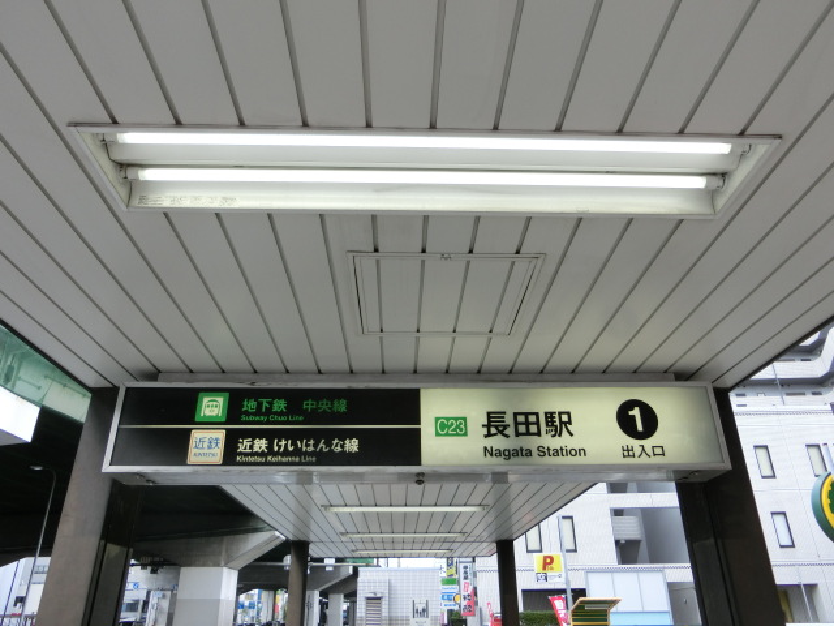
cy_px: 313
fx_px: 602
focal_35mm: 25
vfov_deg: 54.9
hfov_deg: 69.4
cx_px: 417
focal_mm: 4.5
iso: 80
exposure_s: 1/125
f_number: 3.5
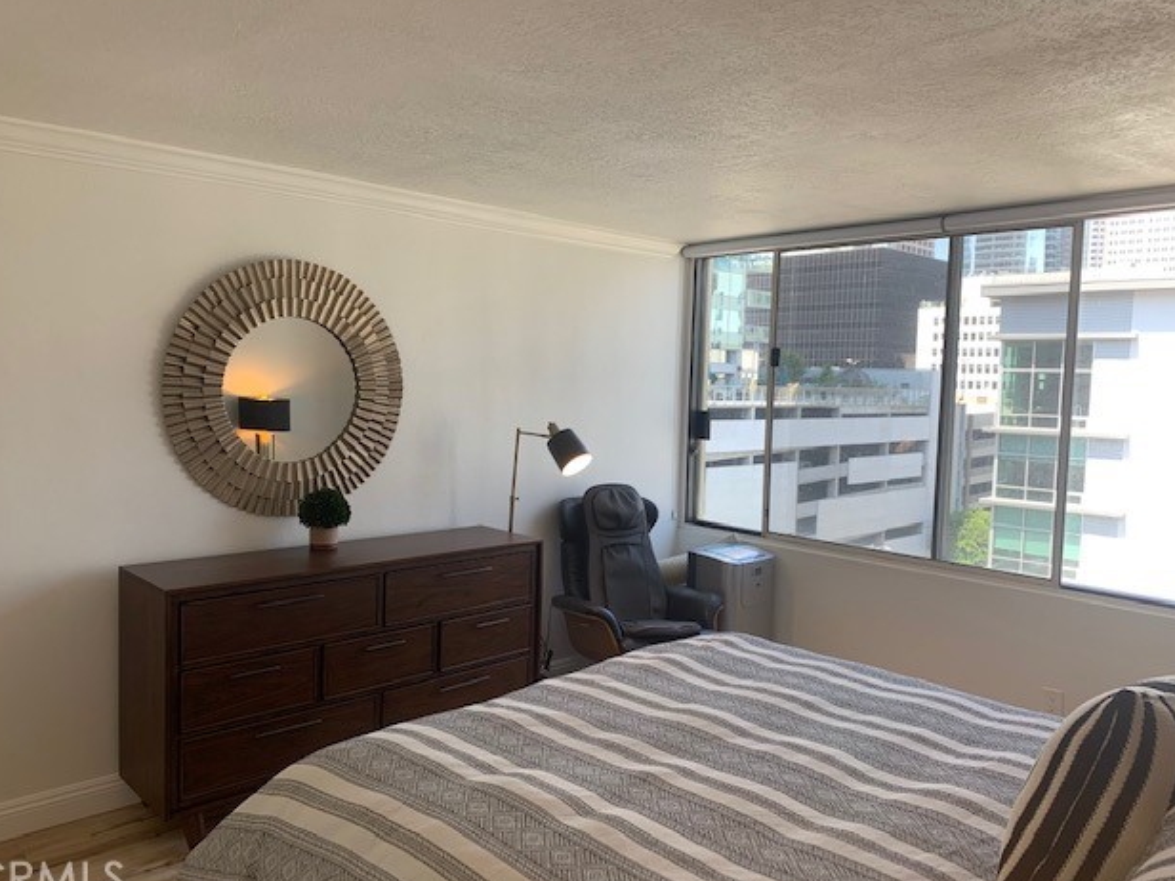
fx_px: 916
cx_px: 568
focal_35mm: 27
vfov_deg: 51.4
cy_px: 448
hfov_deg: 65.3
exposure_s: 1/120
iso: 40
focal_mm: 4.25
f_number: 1.8
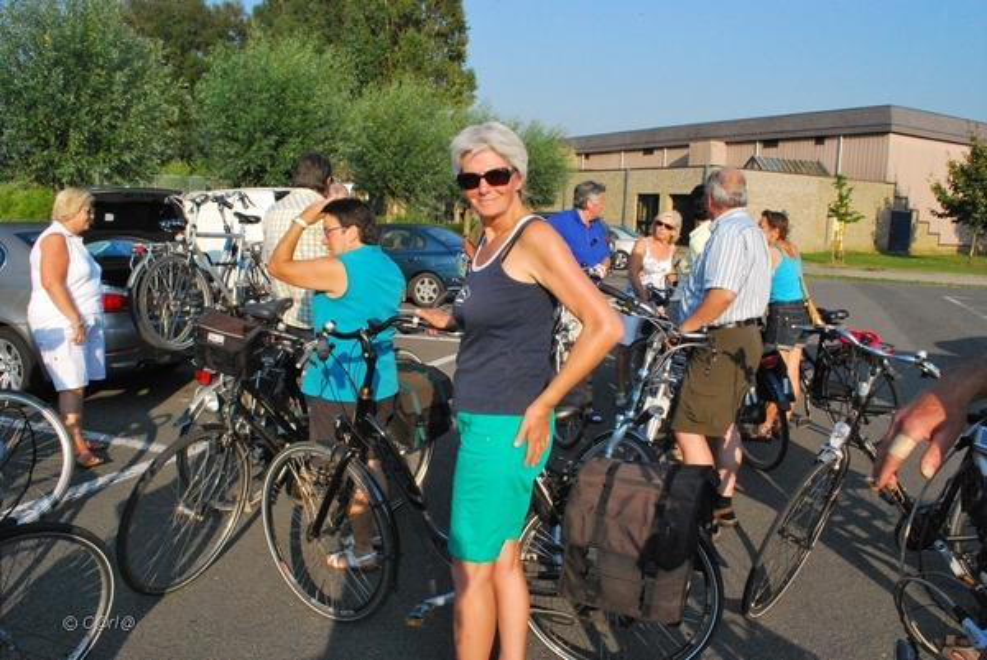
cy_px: 330
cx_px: 494
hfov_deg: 67.3
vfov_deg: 48.0
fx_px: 741
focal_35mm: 27
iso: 1600
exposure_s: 1/800
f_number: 14
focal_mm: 18
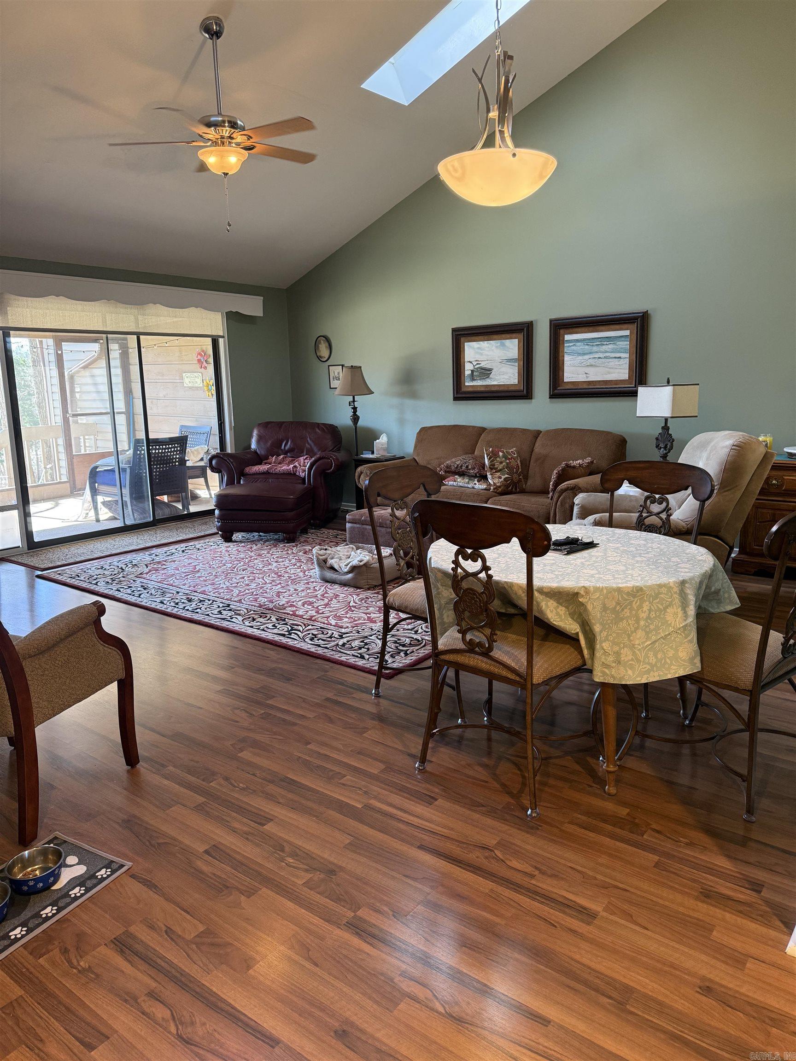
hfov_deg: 56.8
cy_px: 530
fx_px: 736
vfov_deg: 71.6
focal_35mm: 24
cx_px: 398
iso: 200
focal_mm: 6.76
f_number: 1.78
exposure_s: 1/60
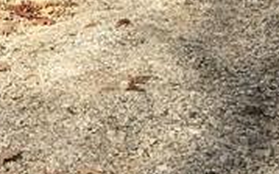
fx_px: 1339
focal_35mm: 176
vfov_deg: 6.7
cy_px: -378
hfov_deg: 11.6
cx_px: -73
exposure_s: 1/1276
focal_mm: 4.15
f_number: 2.2
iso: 32
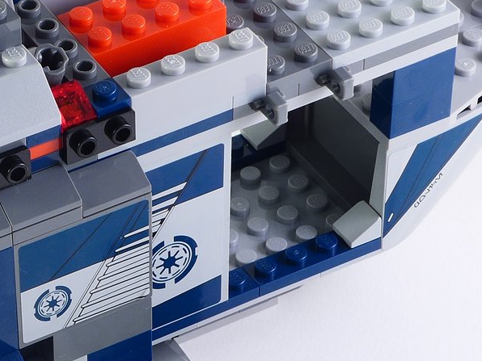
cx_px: -2
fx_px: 2673
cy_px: 255
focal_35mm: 192
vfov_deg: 7.7
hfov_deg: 10.2
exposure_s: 1/1.6
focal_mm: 13.7
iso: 80
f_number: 4.5
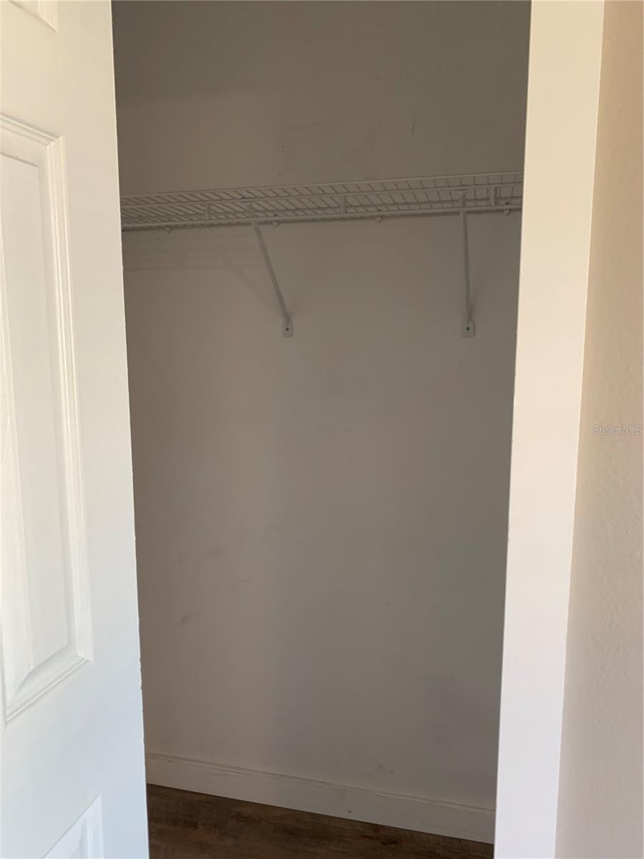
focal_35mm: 26
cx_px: 322
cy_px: 430
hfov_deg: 53.1
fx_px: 645
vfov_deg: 67.3
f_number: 1.8
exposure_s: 1/60
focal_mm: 4.25
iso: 250
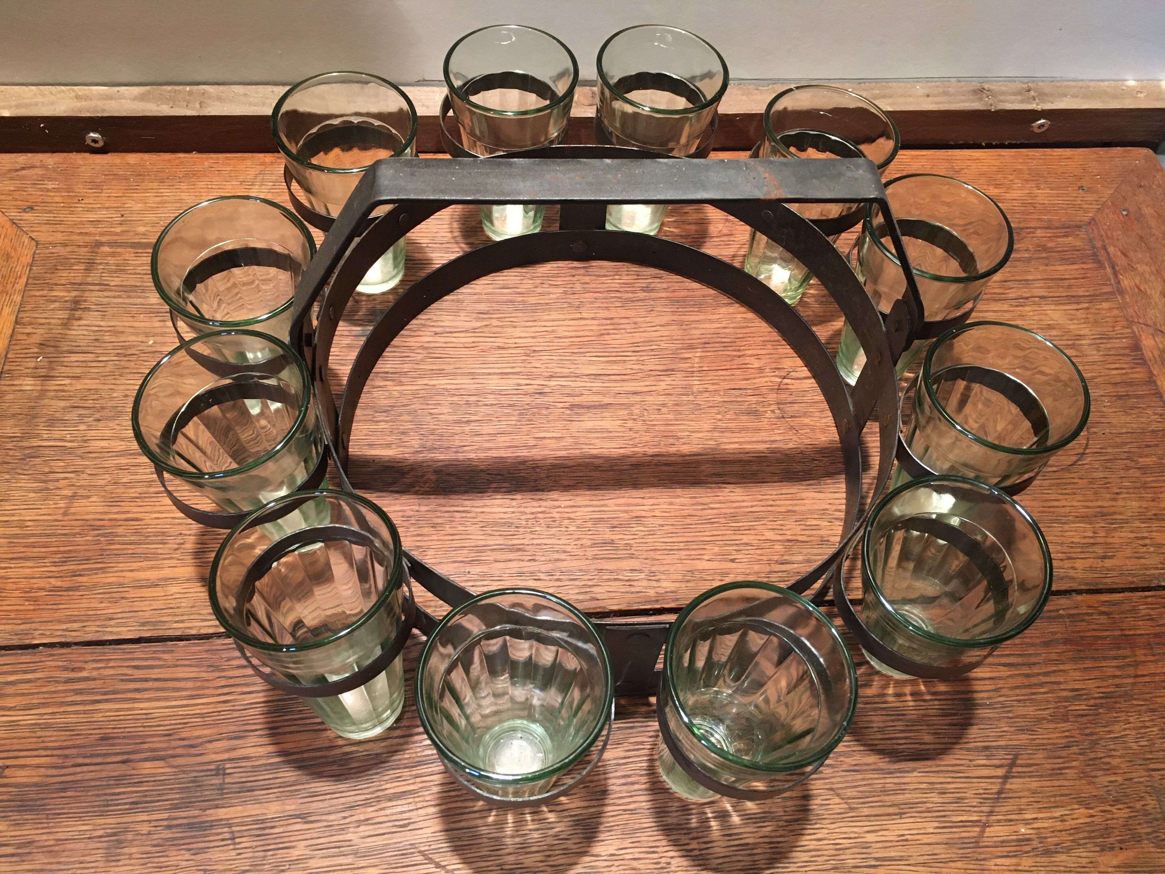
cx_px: 582
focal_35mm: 29
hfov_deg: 61.7
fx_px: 976
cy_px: 437
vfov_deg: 48.2
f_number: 2.2
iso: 200
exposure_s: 1/33
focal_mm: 4.15
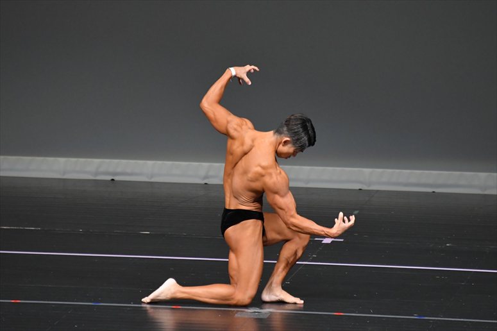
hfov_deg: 4.6
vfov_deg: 3.1
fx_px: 6210
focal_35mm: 450
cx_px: 248
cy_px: 166
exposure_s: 1/400
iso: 4000
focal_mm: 300
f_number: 5.6
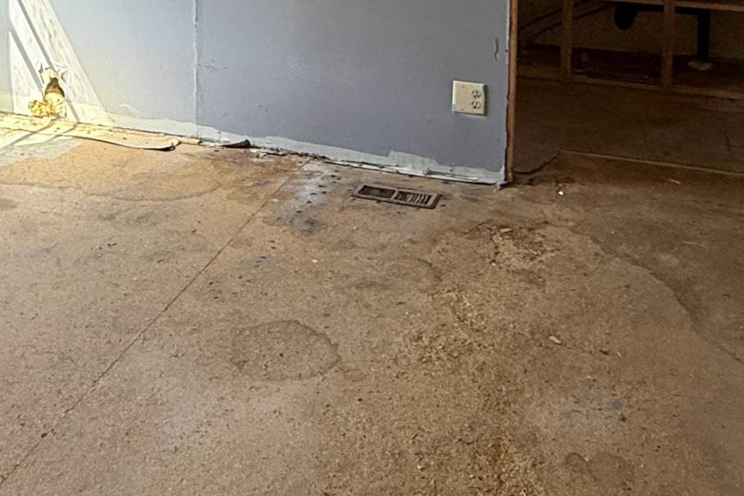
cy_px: -96
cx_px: 262
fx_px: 1013
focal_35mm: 49
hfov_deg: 40.0
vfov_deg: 24.9
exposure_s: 1/100
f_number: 2.2
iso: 100
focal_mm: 2.22
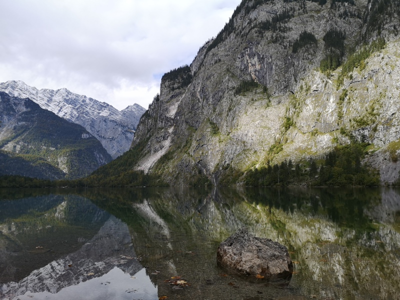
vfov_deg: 51.4
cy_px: 150
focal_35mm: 27
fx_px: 312
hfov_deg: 65.3
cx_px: 200
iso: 50
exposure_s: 1/1397
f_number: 1.8
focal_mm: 3.95
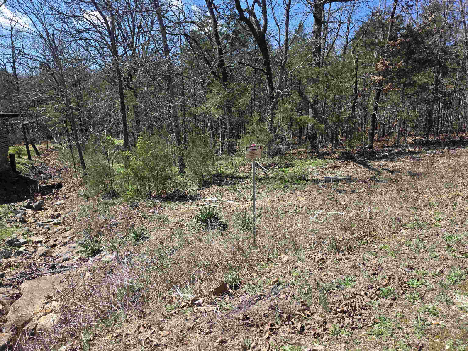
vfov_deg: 58.9
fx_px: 311
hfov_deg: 73.9
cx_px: 234
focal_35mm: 23
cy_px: 176
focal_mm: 6.3
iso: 80
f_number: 1.7
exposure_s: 1/2271
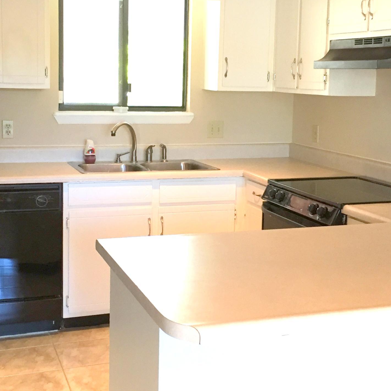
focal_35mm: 54
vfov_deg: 31.6
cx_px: 210
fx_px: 690
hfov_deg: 31.6
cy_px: 170
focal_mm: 4.15
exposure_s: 1/30
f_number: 2.2
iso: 40
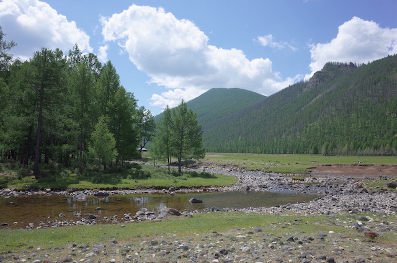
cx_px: 198
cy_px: 132
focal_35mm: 28
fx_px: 308
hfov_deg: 65.6
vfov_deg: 46.2
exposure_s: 1/2000
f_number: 4
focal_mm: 18.3
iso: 250
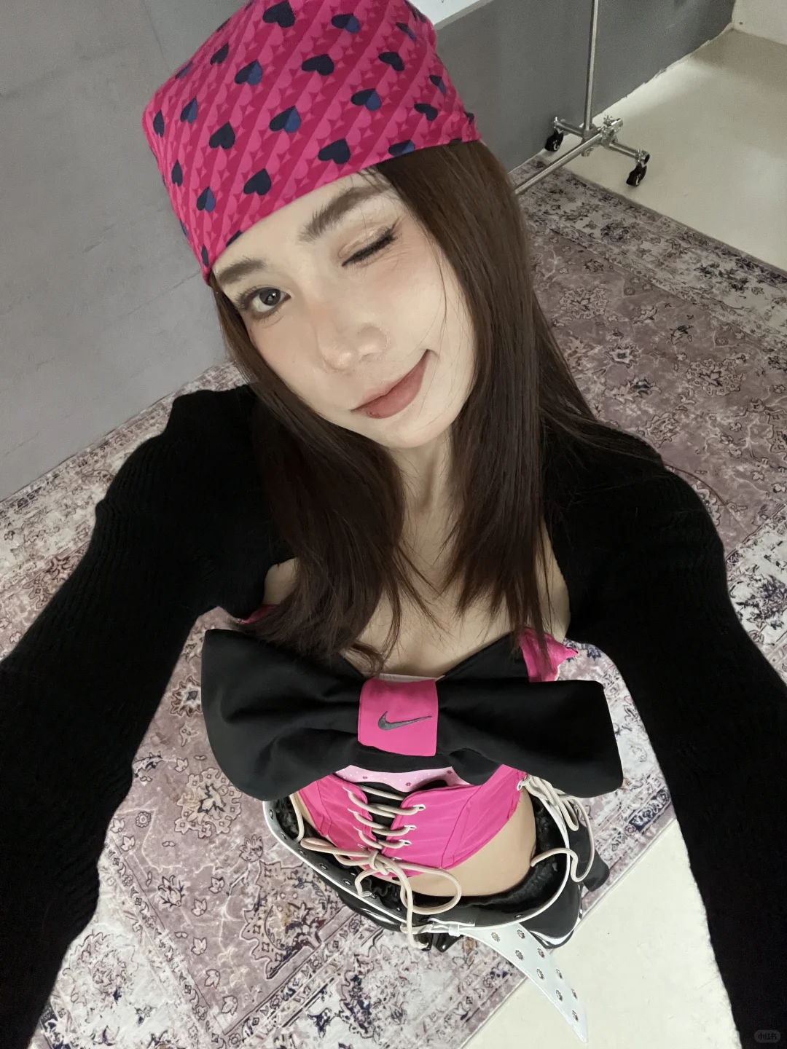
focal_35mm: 23
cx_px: 394
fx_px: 697
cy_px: 524
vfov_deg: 73.9
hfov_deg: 58.9
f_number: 2.2
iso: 800
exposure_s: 1/30
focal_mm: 2.71
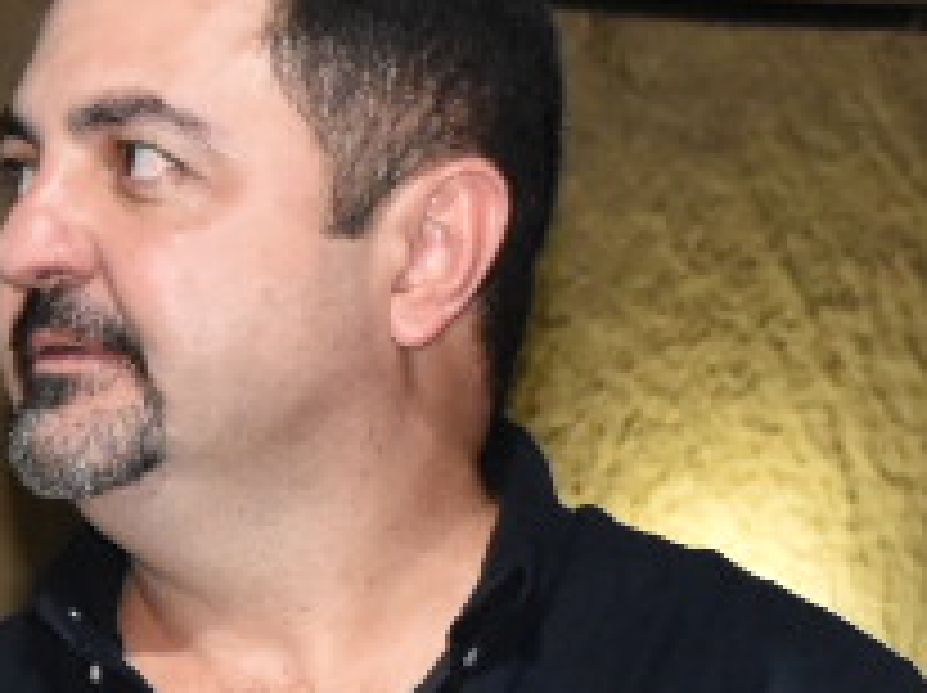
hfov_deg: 6.7
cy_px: 1053
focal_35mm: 295
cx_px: 292
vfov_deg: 5.0
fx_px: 7891
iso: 1600
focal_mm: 26
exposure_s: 1/125
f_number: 4
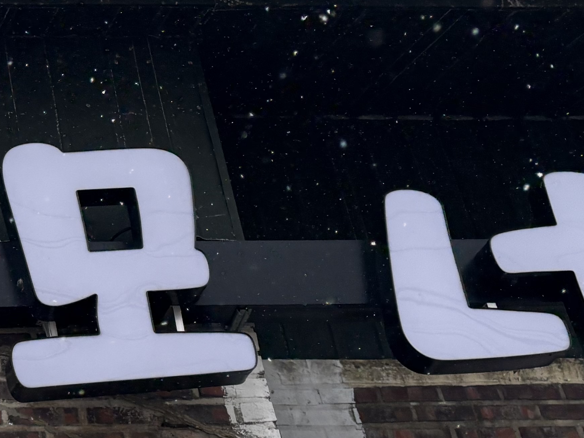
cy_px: 221
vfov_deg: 17.4
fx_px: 1434
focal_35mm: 85
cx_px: -151
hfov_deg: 21.1
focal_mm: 5.96
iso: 64
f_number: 1.6
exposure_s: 1/1751
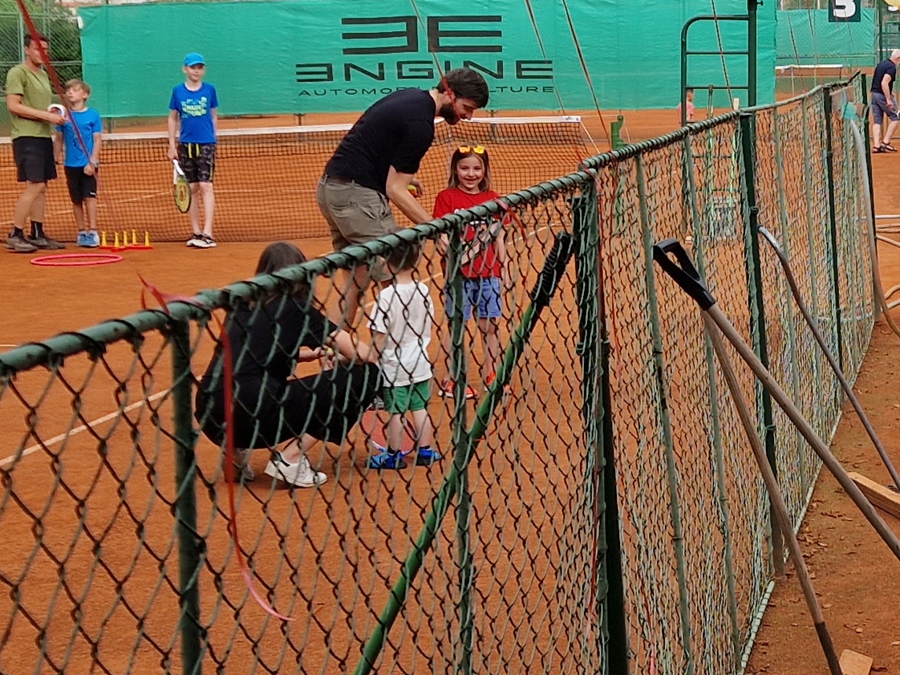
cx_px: 822
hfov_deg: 23.2
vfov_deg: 17.9
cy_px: 198
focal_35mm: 82
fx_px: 2132
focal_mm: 5.4
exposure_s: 1/268
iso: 50
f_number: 1.8
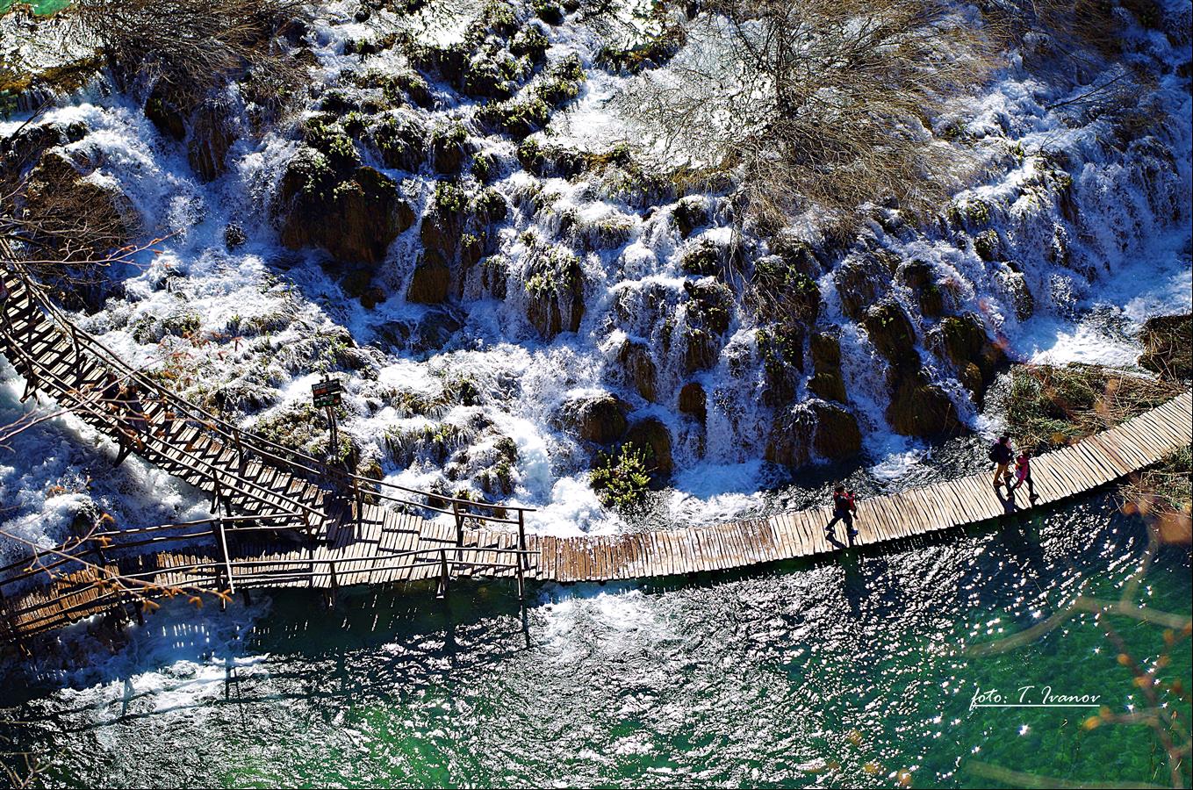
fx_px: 2712
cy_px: 395
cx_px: 596
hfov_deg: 24.8
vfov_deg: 16.6
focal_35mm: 82
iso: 100
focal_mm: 55
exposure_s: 1/200
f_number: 7.1
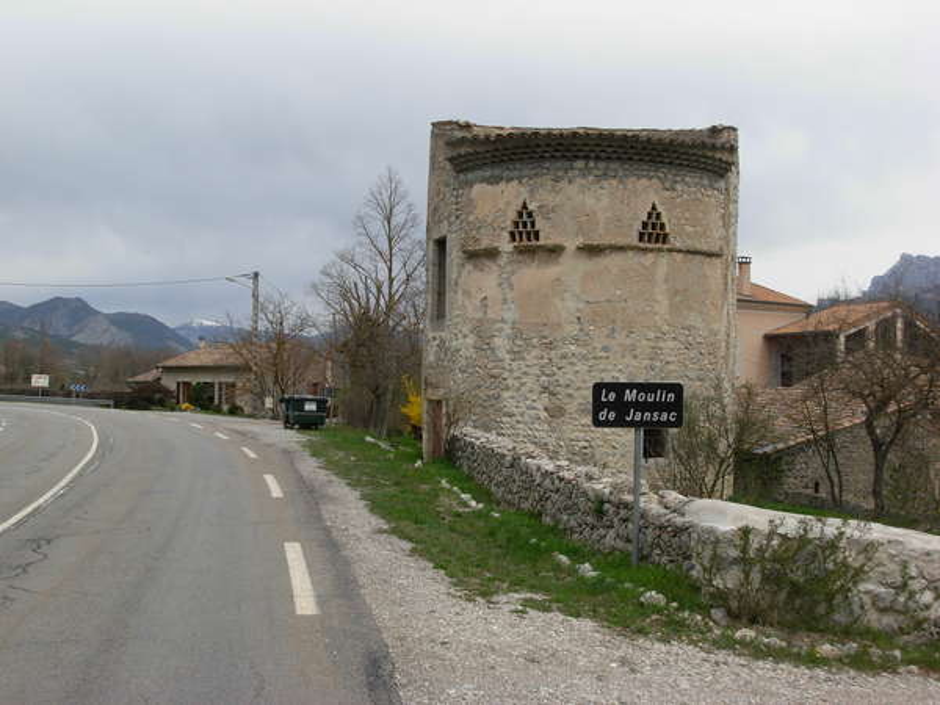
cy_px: 352
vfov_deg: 37.7
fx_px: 1032
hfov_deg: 49.0
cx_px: 470
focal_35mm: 38
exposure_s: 1/443
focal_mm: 6.3
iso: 79
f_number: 4.9
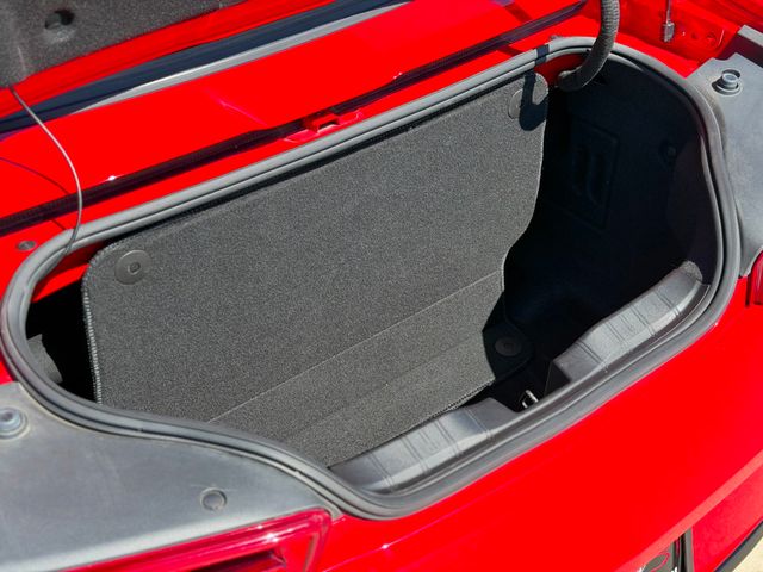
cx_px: 382
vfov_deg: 30.3
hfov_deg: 39.7
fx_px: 1058
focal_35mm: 48
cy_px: 286
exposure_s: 1/794
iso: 80
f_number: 1.78
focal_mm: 6.76
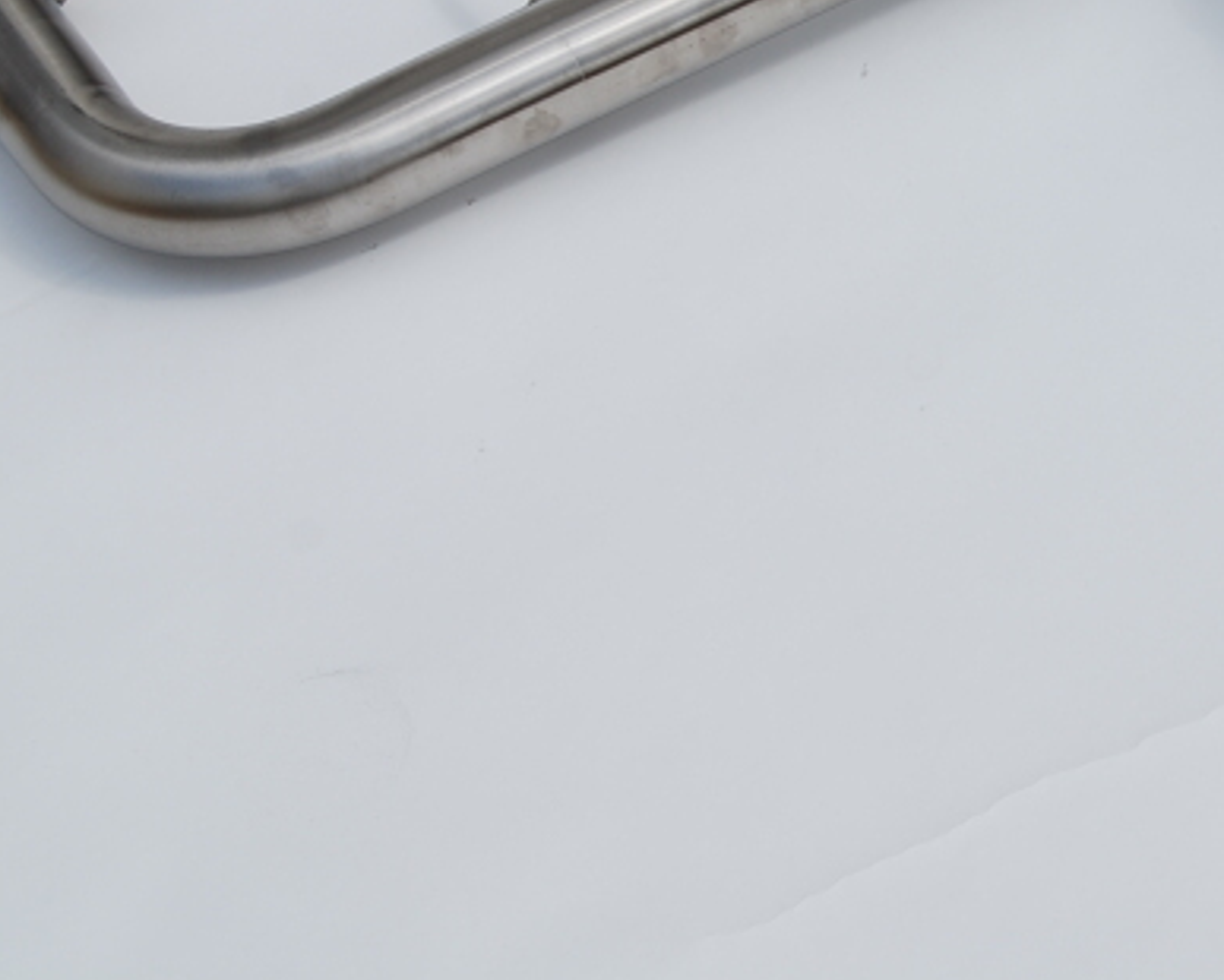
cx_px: 1097
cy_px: 136
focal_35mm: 102
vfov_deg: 15.0
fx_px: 3696
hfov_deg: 18.5
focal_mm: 35
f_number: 9
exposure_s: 1/320
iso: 100
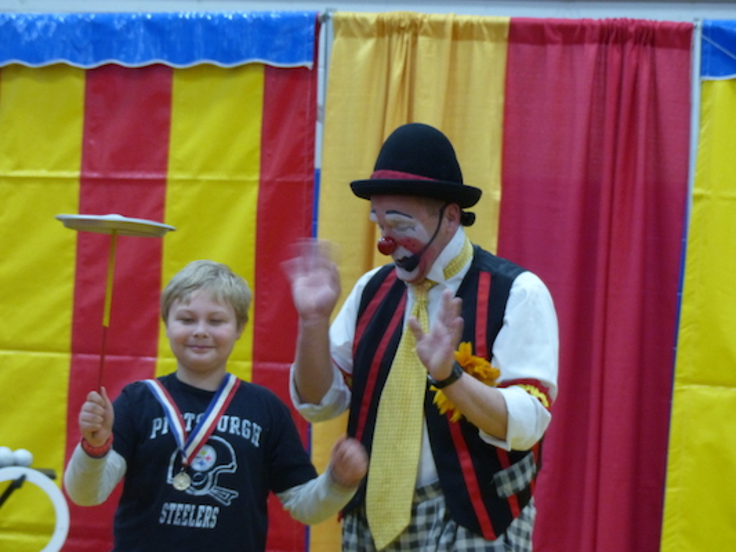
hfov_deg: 12.6
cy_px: 276
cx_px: 368
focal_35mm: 157
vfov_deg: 9.5
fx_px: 3339
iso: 400
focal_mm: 28.3
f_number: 2.8
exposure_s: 1/25
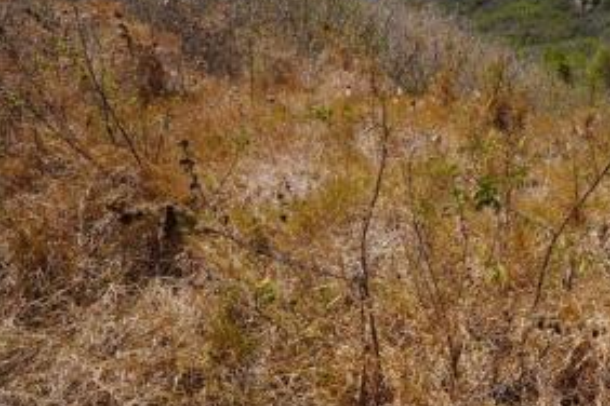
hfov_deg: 61.0
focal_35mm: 28
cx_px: 478
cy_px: 137
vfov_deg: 46.0
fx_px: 472
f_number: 10
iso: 100
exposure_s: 1/160
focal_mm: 11
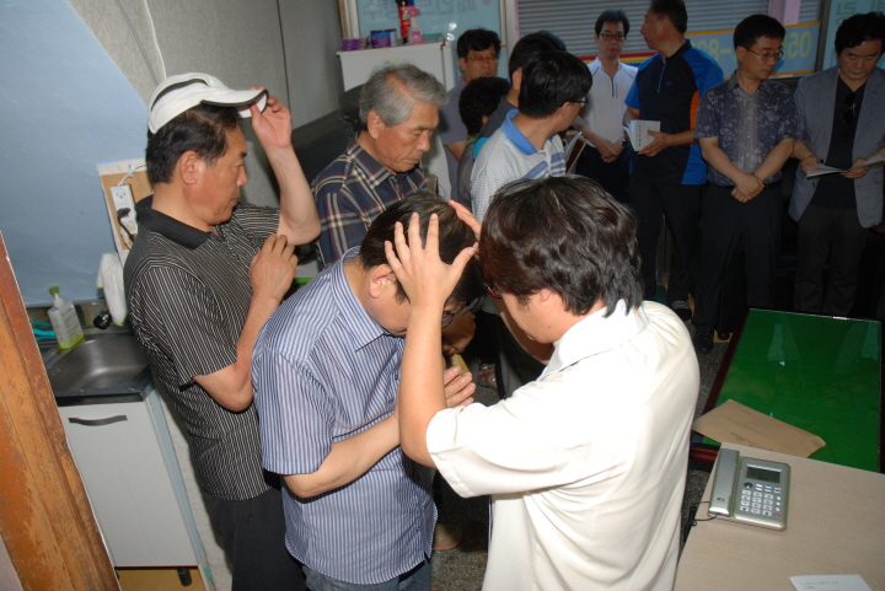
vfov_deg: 48.0
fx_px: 664
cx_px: 442
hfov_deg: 67.4
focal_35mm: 27
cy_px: 296
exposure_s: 1/60
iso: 200
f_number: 5.6
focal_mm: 18
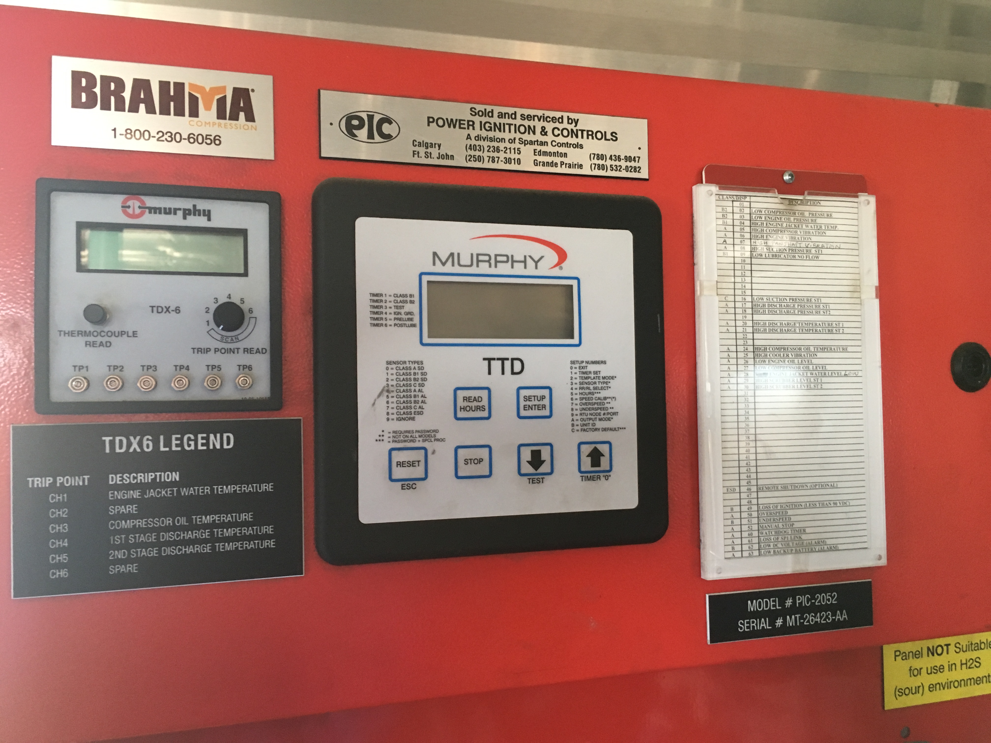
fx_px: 830
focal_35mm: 29
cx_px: 496
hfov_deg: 61.7
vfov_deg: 48.2
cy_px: 372
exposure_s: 1/30
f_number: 2.2
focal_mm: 4.15
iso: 125
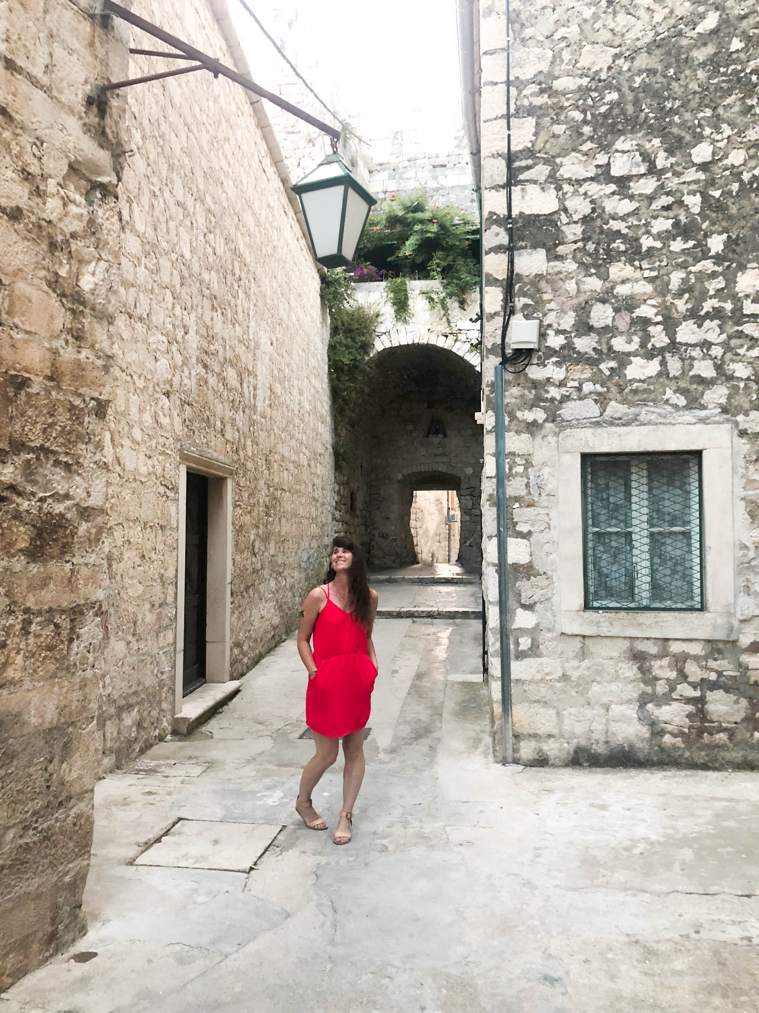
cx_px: 380
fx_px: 819
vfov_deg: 63.4
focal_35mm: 28
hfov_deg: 49.7
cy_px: 506
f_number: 1.8
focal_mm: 4
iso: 100
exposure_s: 1/13
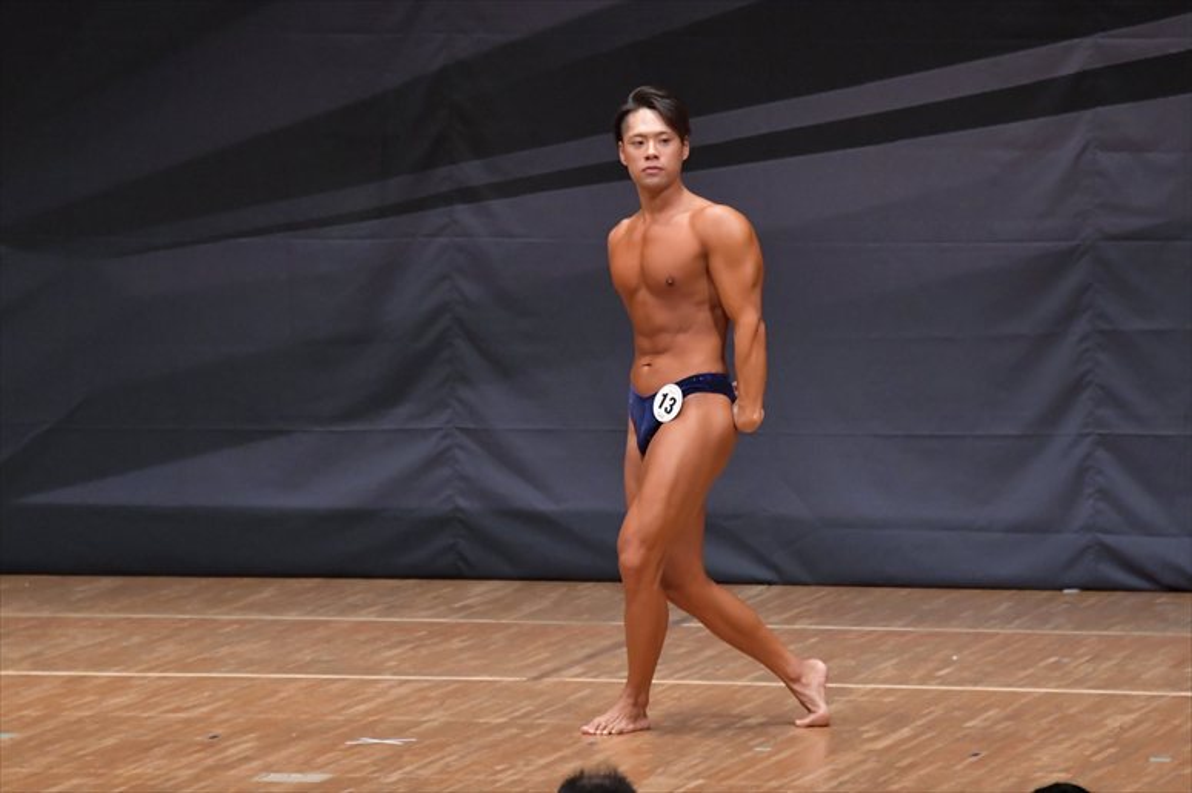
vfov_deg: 4.8
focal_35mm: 285
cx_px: 596
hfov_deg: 7.2
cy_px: 396
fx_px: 9432
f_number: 5.6
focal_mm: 190
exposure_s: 1/400
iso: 6400
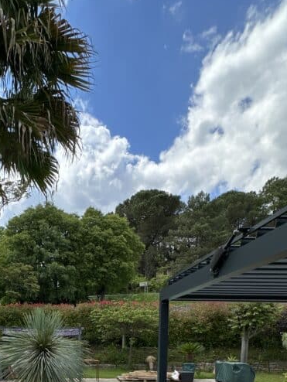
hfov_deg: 47.0
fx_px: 320
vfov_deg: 51.7
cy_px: 366
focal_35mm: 29
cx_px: 83
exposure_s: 1/812
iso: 40
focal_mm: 2.22
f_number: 2.2
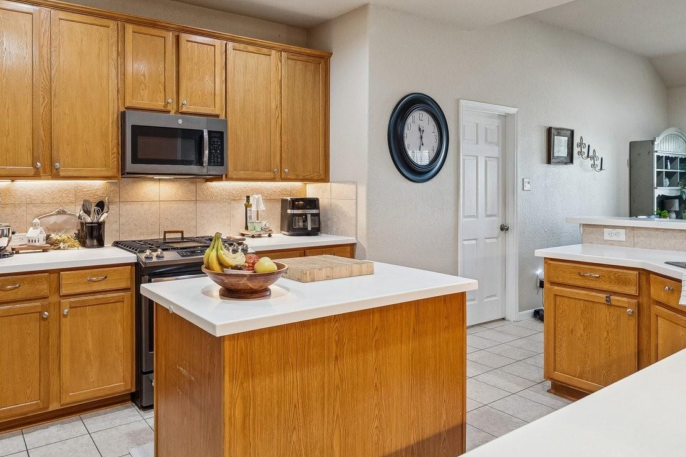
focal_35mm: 24
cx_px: 257
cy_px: 162
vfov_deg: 52.4
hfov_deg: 72.5
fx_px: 457
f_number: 8
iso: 640
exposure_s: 1/13
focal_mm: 13
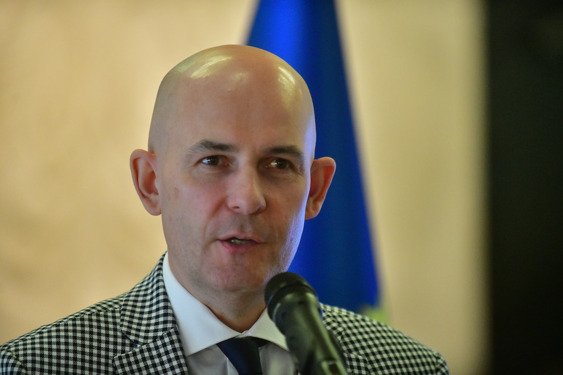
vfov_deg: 6.9
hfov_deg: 10.3
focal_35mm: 200
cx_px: 282
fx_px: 3128
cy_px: 188
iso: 5000
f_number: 2.8
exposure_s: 1/400
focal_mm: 200
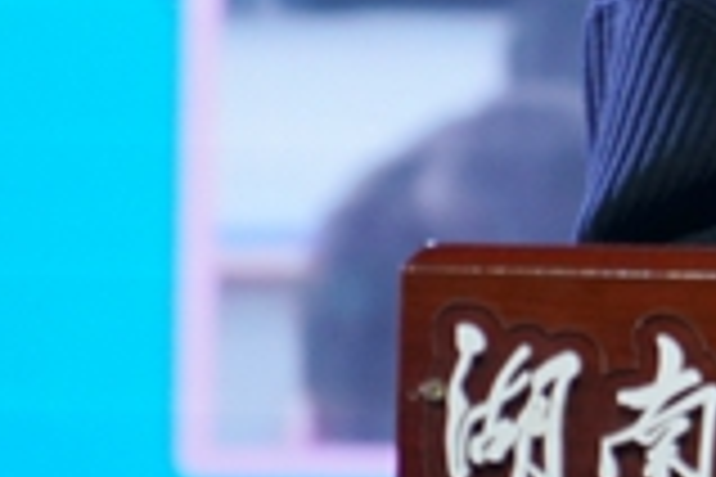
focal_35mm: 1144
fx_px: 22751
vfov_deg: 1.2
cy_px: -583
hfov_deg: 1.8
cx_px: 1297
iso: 1250
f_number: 6.3
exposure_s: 1/125
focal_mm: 212
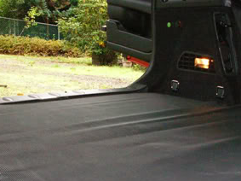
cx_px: 126
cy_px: 111
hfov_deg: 33.2
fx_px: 404
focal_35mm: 58
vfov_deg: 25.2
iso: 400
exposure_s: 1/40
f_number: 3.5
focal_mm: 6.3
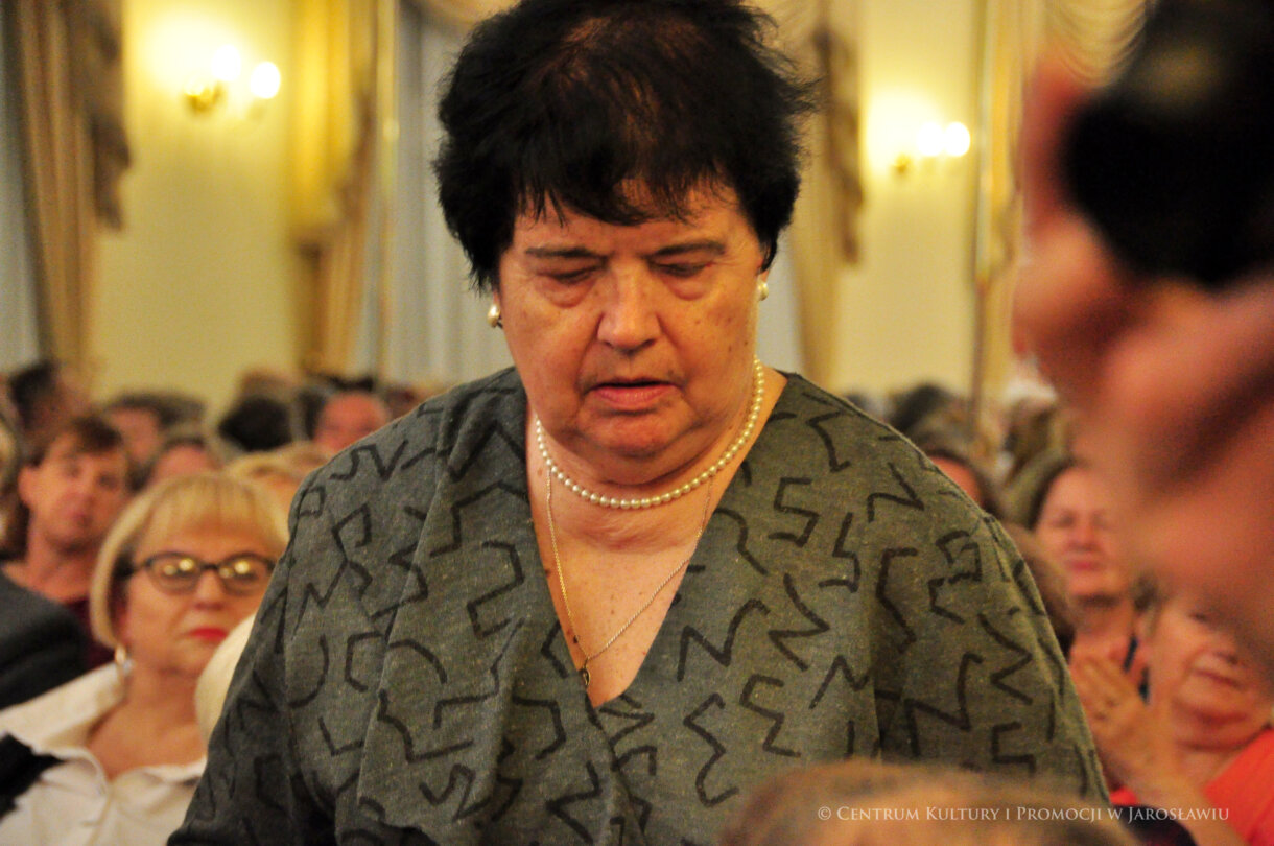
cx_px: 637
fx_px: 3711
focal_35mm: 105
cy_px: 423
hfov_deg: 19.5
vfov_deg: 13.0
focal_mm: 70
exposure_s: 1/50
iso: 2500
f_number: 6.3
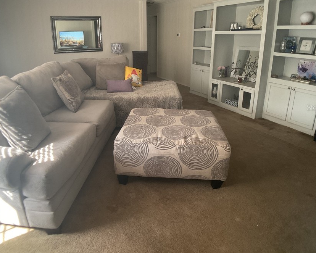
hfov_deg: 51.5
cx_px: 147
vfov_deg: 42.1
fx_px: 327
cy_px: 107
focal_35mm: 35
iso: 100
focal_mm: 3
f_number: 1.8
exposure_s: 1/60
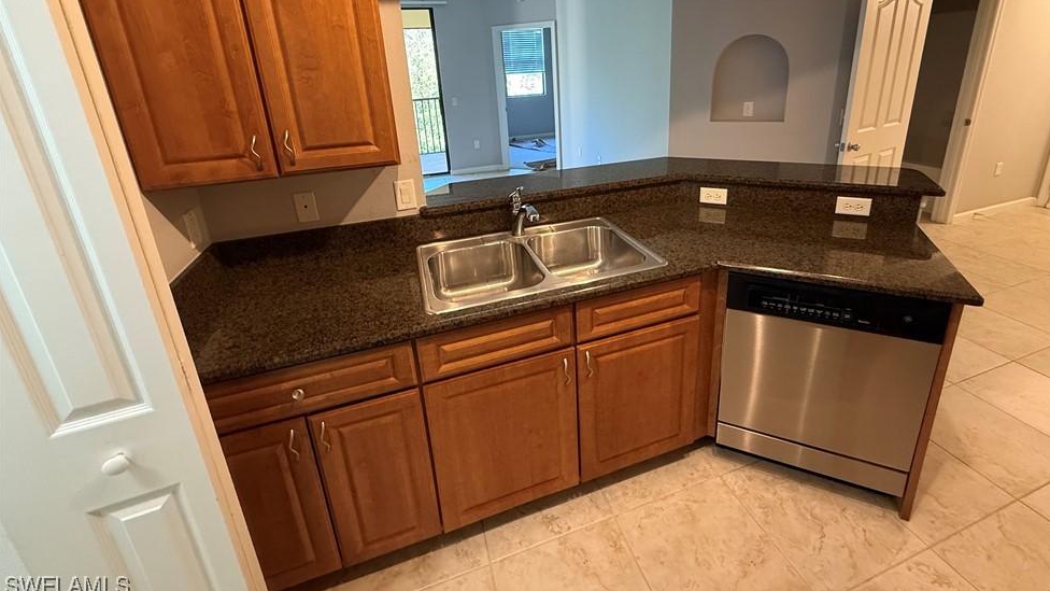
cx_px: 549
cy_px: 196
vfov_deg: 65.3
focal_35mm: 16
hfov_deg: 99.3
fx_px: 445
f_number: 2.2
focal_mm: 2.22
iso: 640
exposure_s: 1/60
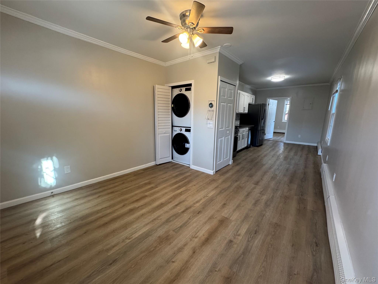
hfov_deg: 102.1
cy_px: 142
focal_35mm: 14
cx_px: 189
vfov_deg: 85.7
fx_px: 153
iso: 320
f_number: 2.2
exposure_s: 1/120
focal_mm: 2.22
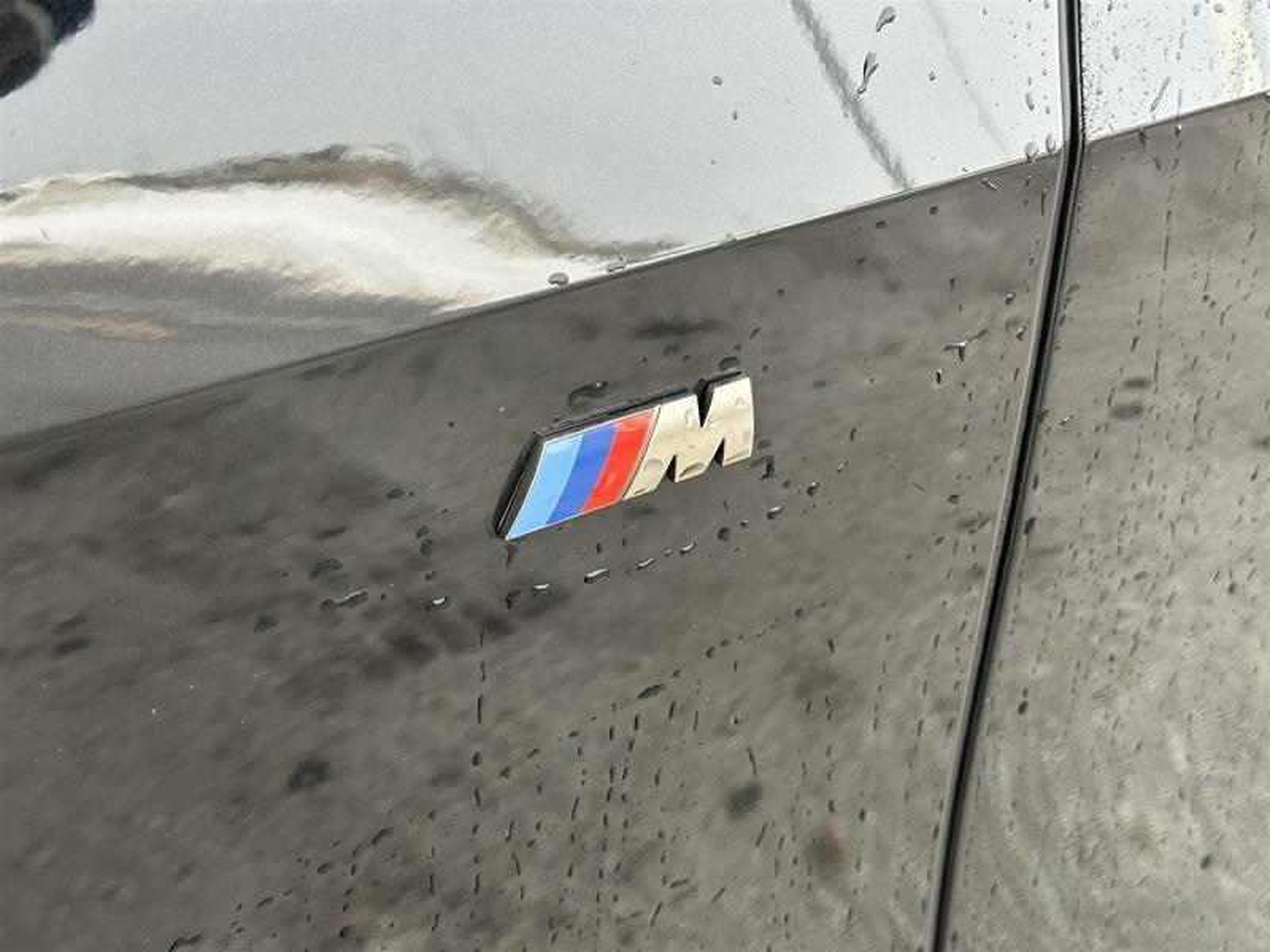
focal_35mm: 48
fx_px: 1761
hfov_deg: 39.7
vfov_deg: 30.3
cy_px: 476
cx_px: 635
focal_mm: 6.86
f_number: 1.78
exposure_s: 1/141
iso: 50
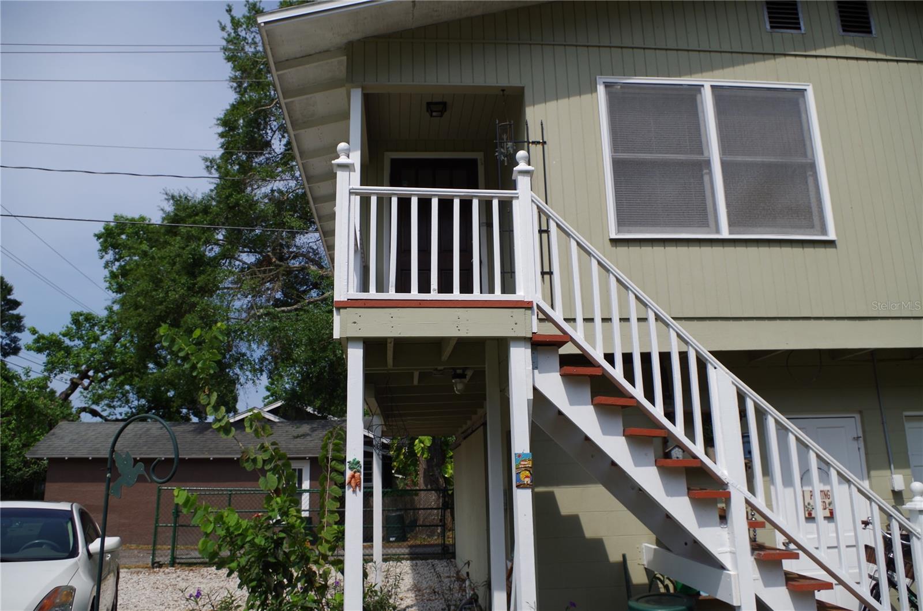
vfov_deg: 47.7
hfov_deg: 67.5
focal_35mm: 27
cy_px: 306
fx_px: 691
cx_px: 462
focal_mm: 18
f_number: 7.1
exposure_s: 1/400
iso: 100
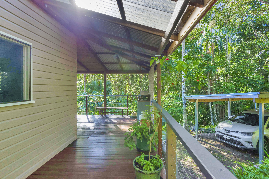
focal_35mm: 16
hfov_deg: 96.7
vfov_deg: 73.8
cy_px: 90
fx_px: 120
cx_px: 134
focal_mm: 16
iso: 640
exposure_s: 1/125
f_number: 8
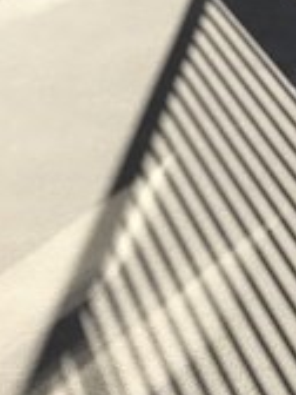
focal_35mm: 128
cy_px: -275
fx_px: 1459
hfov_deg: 11.5
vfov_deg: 14.0
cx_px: 242
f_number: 1.8
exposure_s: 1/2083
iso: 20
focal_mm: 3.99
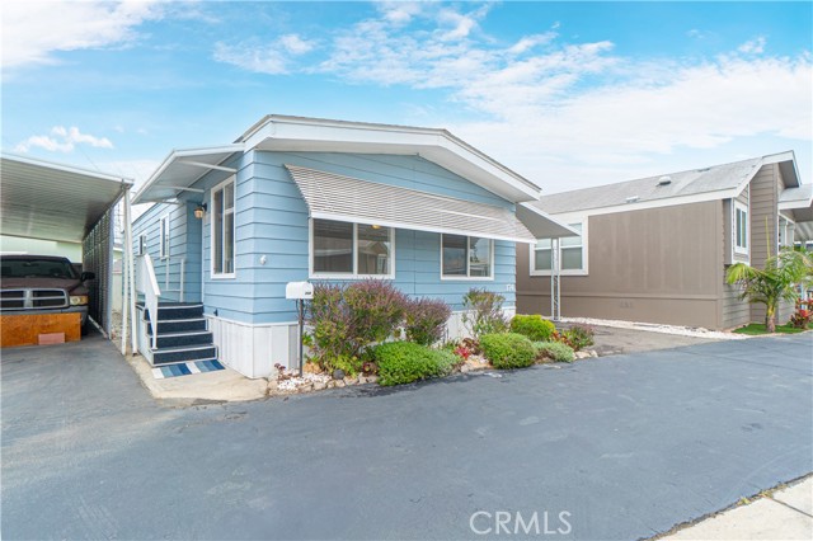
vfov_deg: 67.3
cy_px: 270
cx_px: 406
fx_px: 406
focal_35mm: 18
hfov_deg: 90.0
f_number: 7.1
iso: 100
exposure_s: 1/125
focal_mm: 12
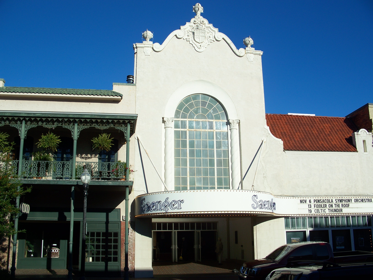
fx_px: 399
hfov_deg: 50.1
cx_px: 186
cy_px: 140
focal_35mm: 37
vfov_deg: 38.7
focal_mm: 7.8
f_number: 4
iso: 64
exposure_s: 1/800
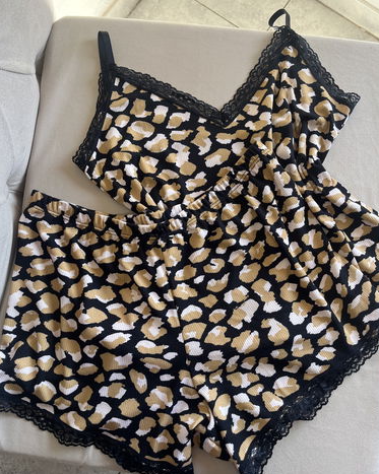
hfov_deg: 49.9
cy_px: 238
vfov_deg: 60.5
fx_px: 407
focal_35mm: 29
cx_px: 185
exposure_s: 1/121
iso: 80
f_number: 1.6
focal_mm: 5.1
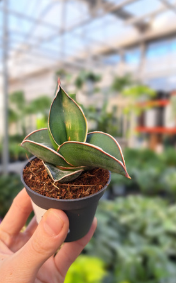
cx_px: 72
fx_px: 200
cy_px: 142
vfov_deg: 70.5
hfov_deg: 47.3
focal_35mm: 26
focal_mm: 5.23
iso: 50
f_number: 1.8
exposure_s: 1/133
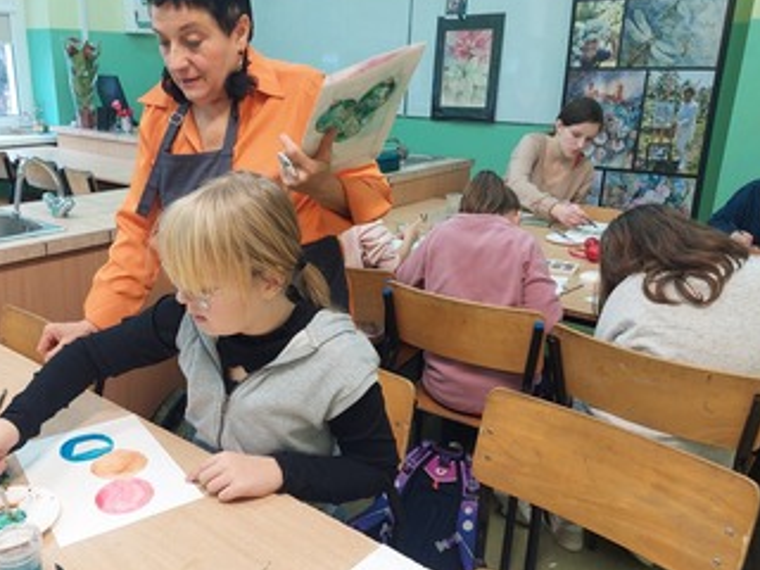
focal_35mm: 30
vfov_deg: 46.8
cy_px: 283
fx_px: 659
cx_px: 311
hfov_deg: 59.6
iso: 250
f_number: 1.8
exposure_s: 1/50
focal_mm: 5.23
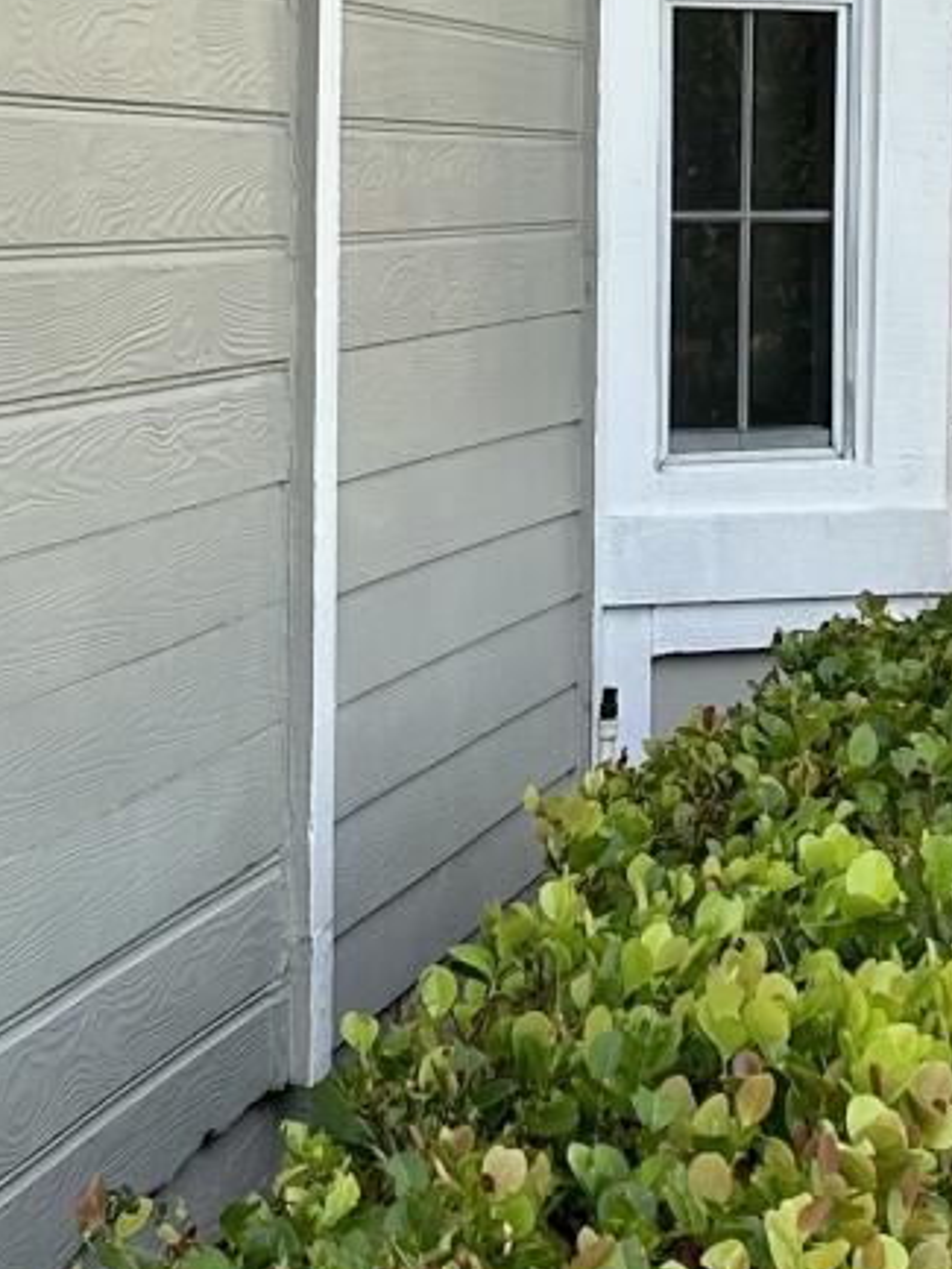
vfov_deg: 16.3
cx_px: 448
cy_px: 305
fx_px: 4398
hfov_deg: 12.4
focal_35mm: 120
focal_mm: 5.7
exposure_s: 1/1838
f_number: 1.5
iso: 50
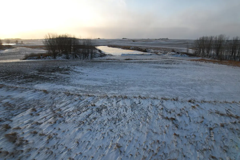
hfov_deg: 78.6
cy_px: 80
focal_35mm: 22
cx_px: 120
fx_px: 147
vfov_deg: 57.2
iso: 100
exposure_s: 1/1250
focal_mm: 8.38
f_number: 2.8
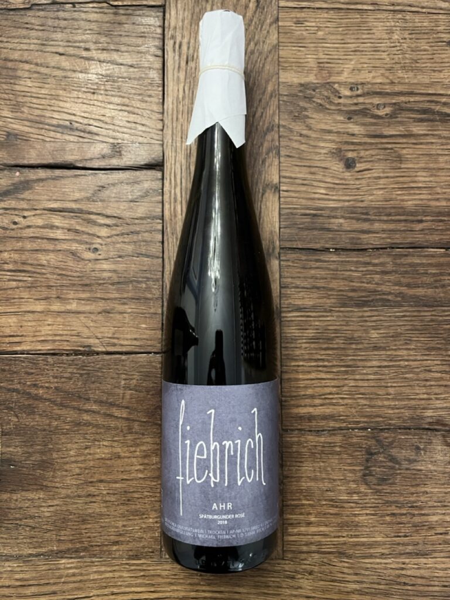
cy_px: 300
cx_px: 225
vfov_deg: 67.3
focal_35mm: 26
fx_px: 451
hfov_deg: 53.1
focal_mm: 5.1
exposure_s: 1/25
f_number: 1.6
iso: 500
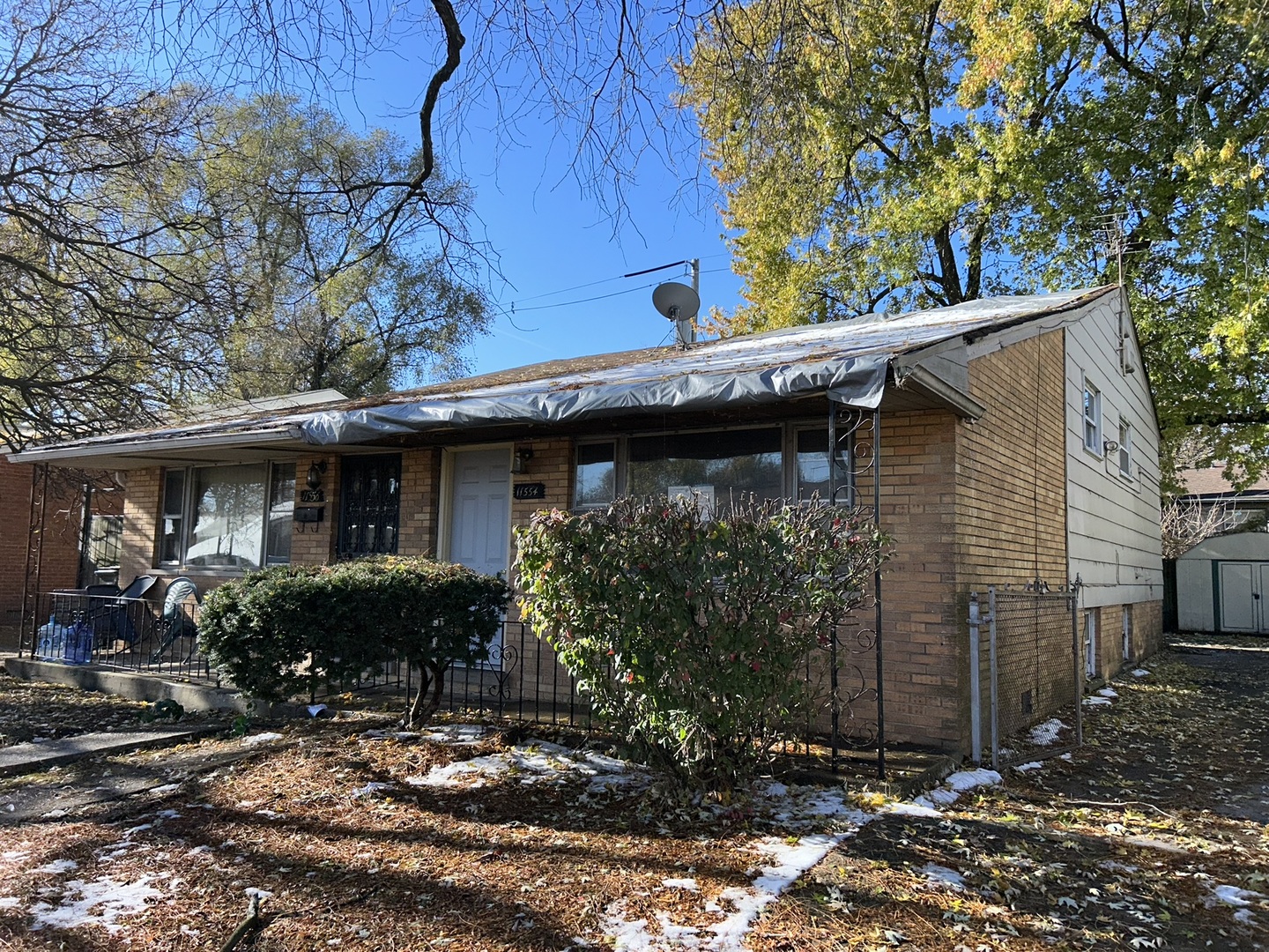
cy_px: 476
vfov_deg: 53.1
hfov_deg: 67.3
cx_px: 634
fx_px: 953
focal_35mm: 26
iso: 32
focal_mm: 5.7
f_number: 1.5
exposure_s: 1/2762
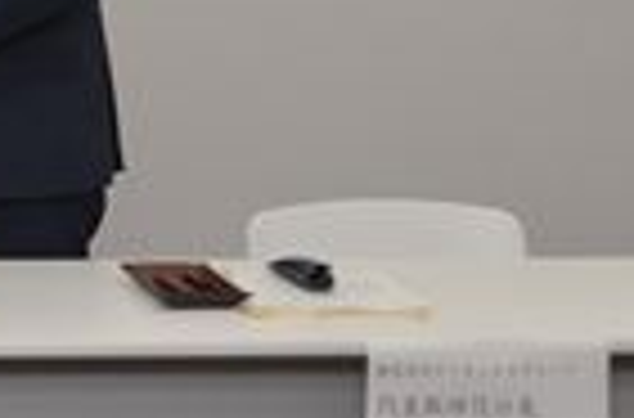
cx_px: -234
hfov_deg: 12.8
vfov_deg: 8.5
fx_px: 2717
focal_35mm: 155
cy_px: -317
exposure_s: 1/1250
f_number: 5.6
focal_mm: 29
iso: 3200
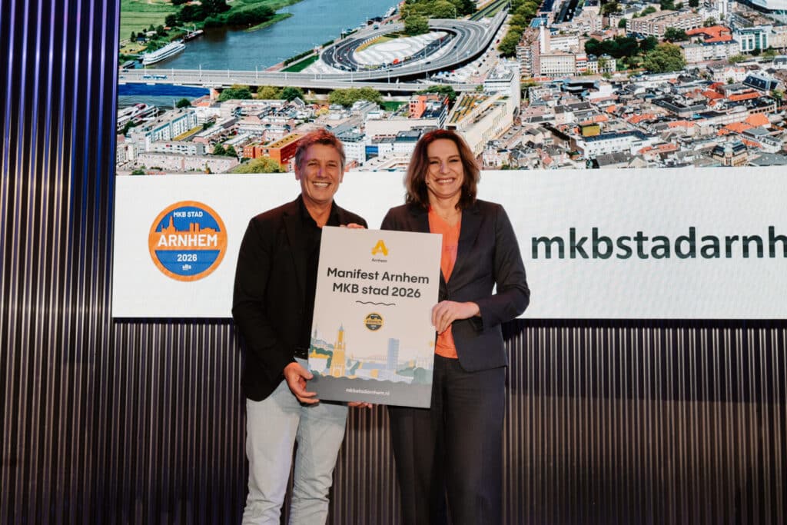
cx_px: 394
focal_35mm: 35
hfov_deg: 54.4
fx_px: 765
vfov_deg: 37.9
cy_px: 262
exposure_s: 1/125
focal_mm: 35
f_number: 7.1
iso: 1600
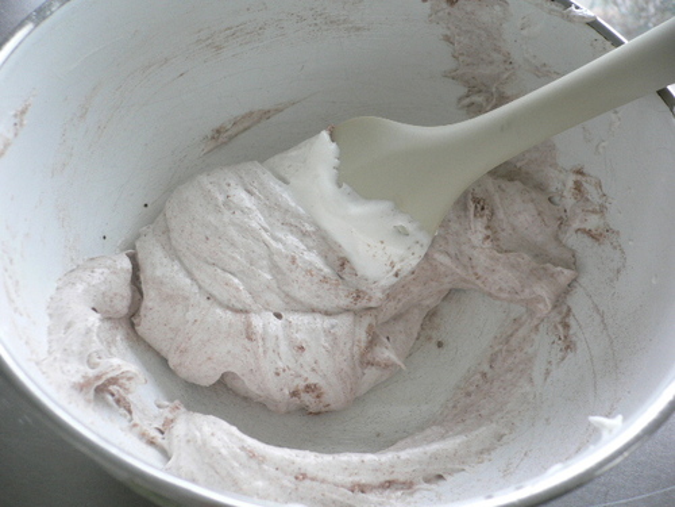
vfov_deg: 40.7
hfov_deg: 52.6
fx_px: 682
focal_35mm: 35
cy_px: 254
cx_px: 338
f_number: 2.8
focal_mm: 5.8
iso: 100
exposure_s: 1/25
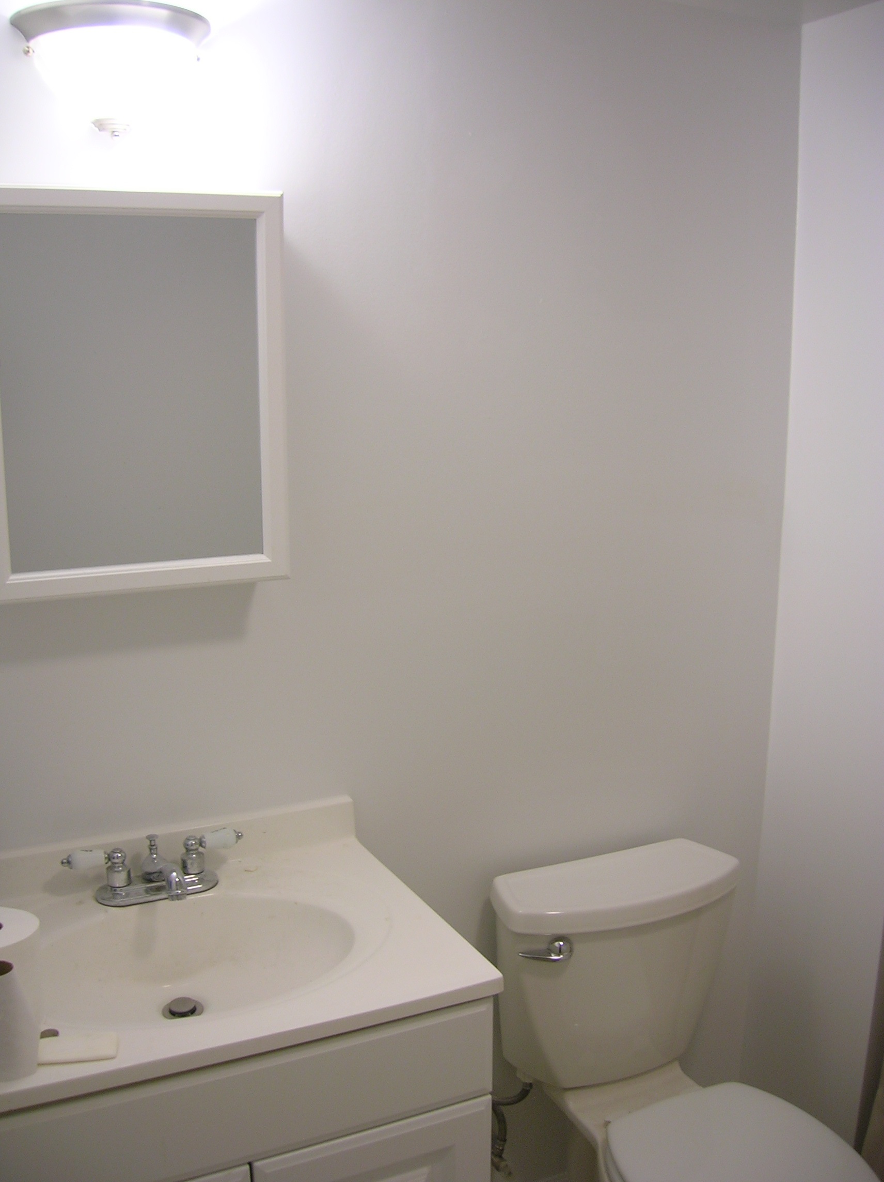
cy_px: 591
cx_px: 442
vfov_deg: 54.0
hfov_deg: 41.7
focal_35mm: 34
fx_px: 1159
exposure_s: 1/7.4
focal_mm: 5.7
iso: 50
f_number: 2.9
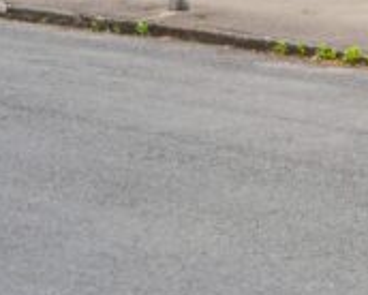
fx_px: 1417
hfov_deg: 13.1
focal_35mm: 130
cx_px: 695
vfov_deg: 11.2
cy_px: -206
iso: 640
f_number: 5
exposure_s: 1/1600
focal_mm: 31
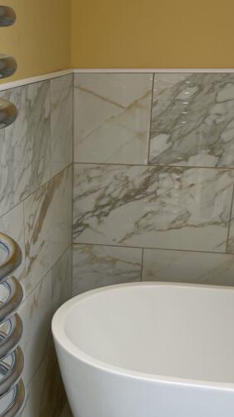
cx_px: 39
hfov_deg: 20.4
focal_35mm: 58
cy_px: 335
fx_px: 640
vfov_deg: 34.9
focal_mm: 4.2
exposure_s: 1/145
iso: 32
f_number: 1.6
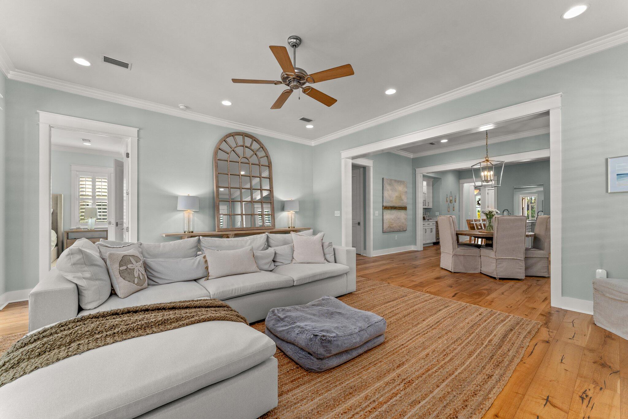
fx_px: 244
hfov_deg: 104.3
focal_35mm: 14
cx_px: 314
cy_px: 210
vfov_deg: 81.2
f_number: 8
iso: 400
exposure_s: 1/8
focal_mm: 14
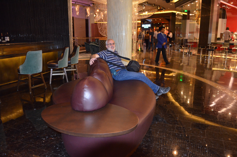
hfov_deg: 67.5
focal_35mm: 27
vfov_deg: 47.7
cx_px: 118
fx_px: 177
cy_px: 78
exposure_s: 1/60
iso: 3200
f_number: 3.5
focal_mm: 18
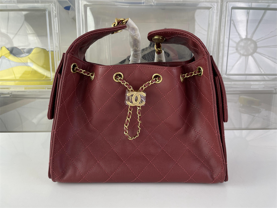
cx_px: 138
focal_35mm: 26
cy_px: 104
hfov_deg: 67.3
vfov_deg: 53.1
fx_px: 208
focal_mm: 4.2
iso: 32
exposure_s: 1/144
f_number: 1.6
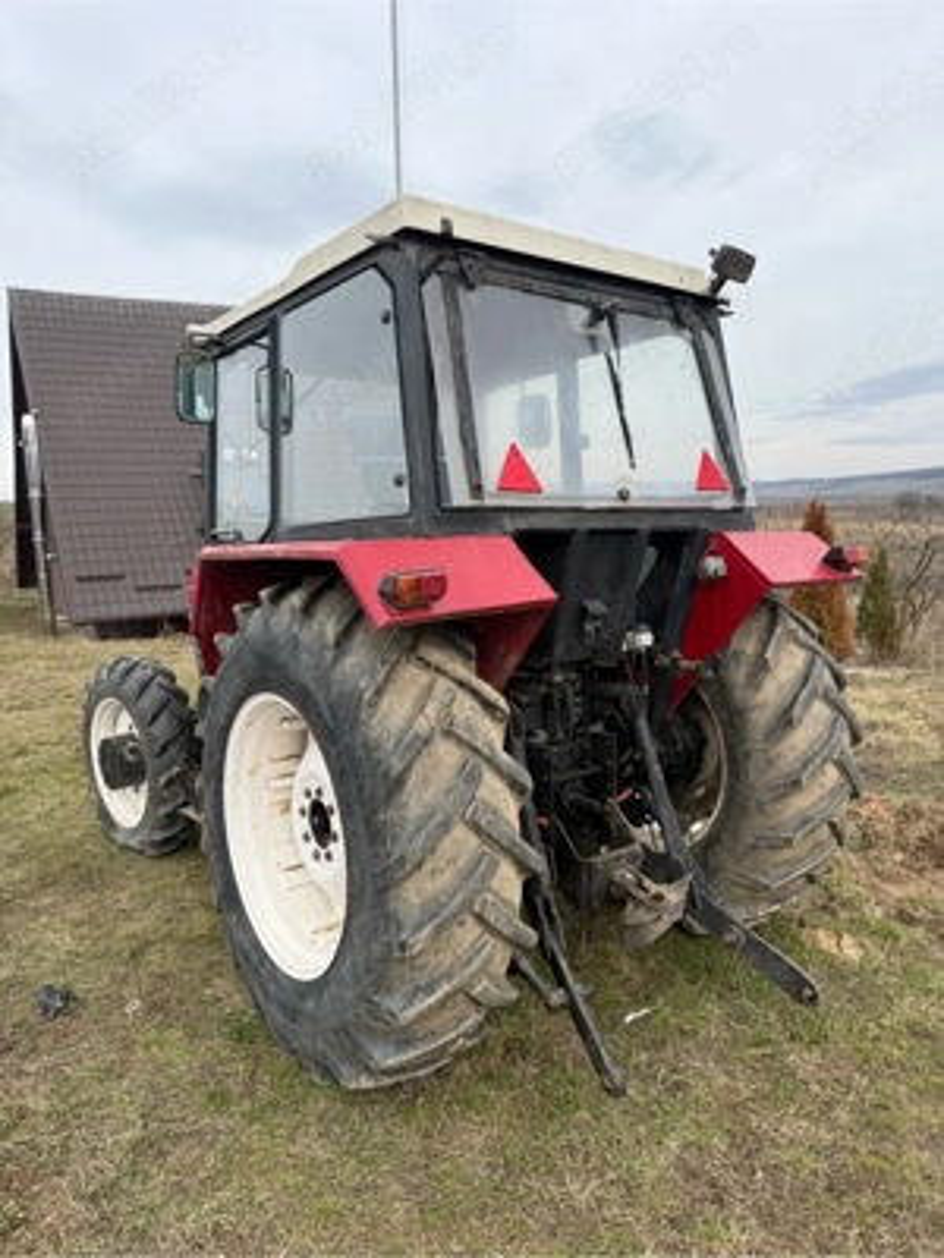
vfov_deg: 71.6
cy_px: 629
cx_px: 472
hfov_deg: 56.8
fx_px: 873
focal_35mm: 24
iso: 100
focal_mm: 6.76
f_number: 1.78
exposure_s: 1/1653
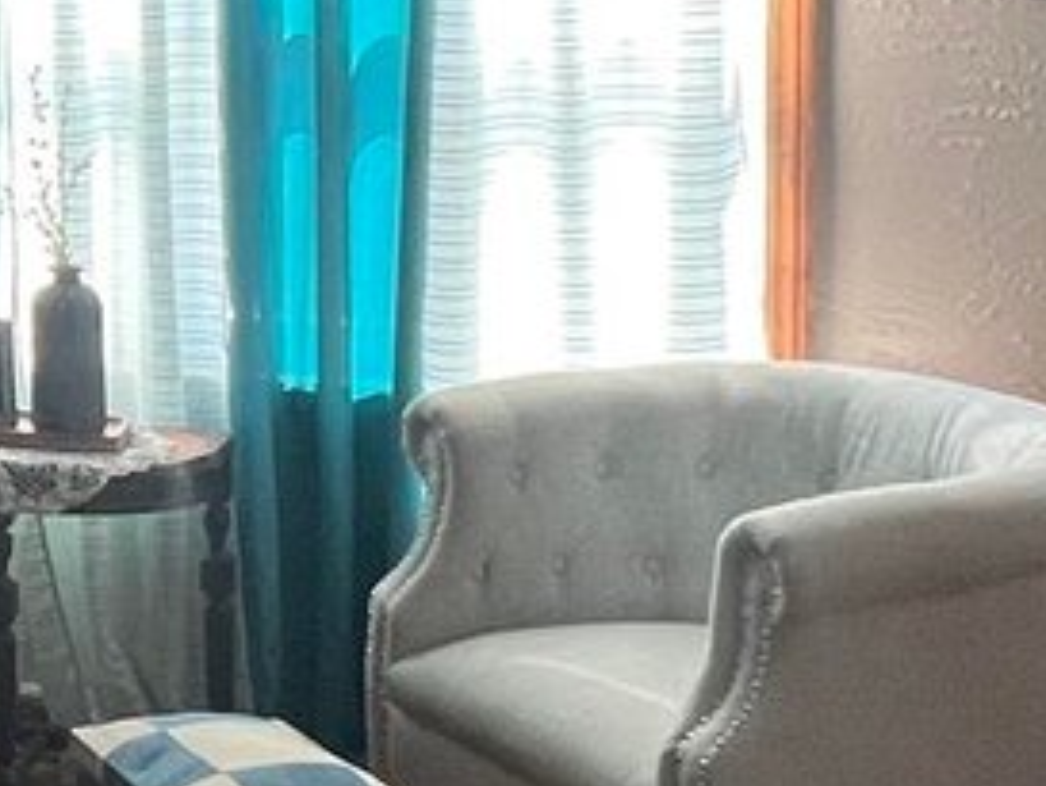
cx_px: -489
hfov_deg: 22.5
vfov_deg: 19.8
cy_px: 2
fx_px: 2177
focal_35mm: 72
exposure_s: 1/99
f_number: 1.8
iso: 125
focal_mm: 1.57
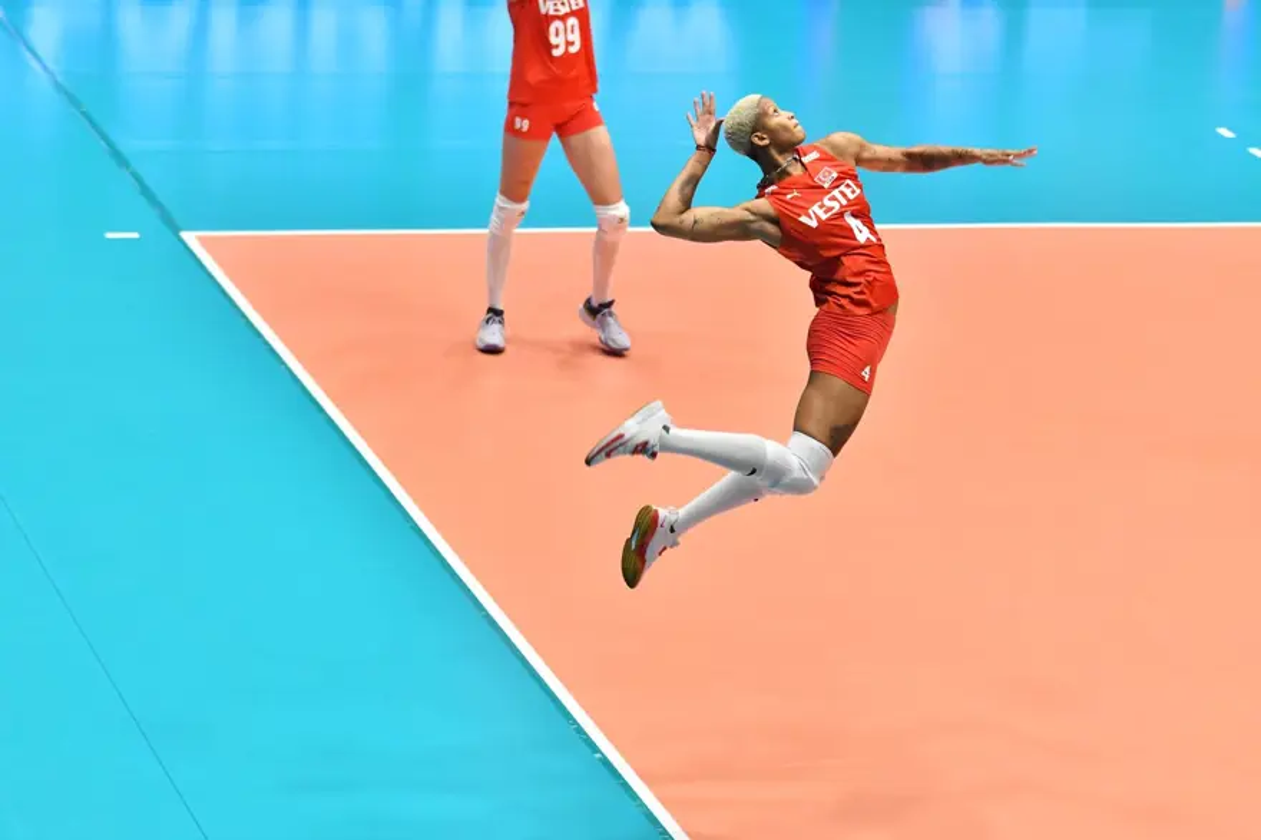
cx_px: 630
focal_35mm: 142
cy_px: 420
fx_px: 4989
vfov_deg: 9.6
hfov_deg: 14.4
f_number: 3.5
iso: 2500
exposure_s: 1/640
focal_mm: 95
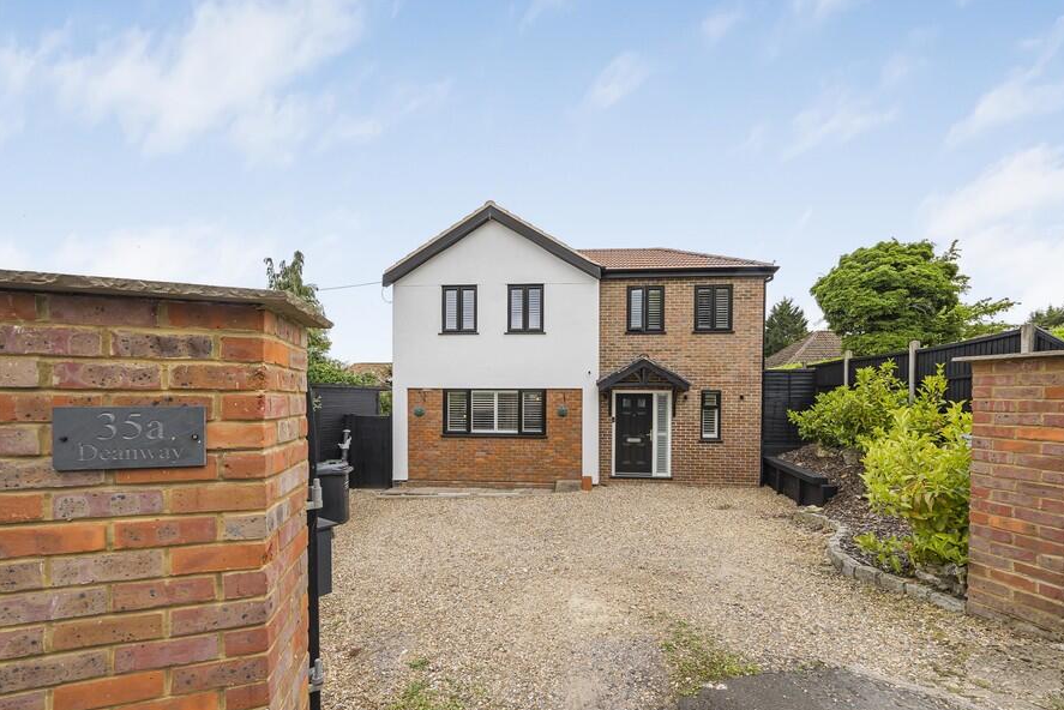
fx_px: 443
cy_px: 408
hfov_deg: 100.2
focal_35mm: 15
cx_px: 572
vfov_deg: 76.9
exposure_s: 1/400
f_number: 9
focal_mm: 13
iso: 320
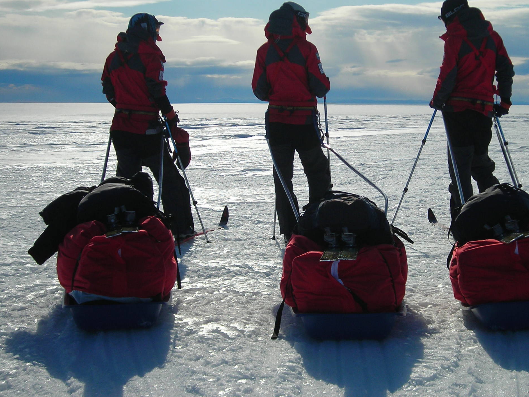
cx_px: 327
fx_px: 1116
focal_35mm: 73
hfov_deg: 26.6
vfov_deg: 20.2
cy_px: 169
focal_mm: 9.1
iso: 50
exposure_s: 1/525
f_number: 7.3
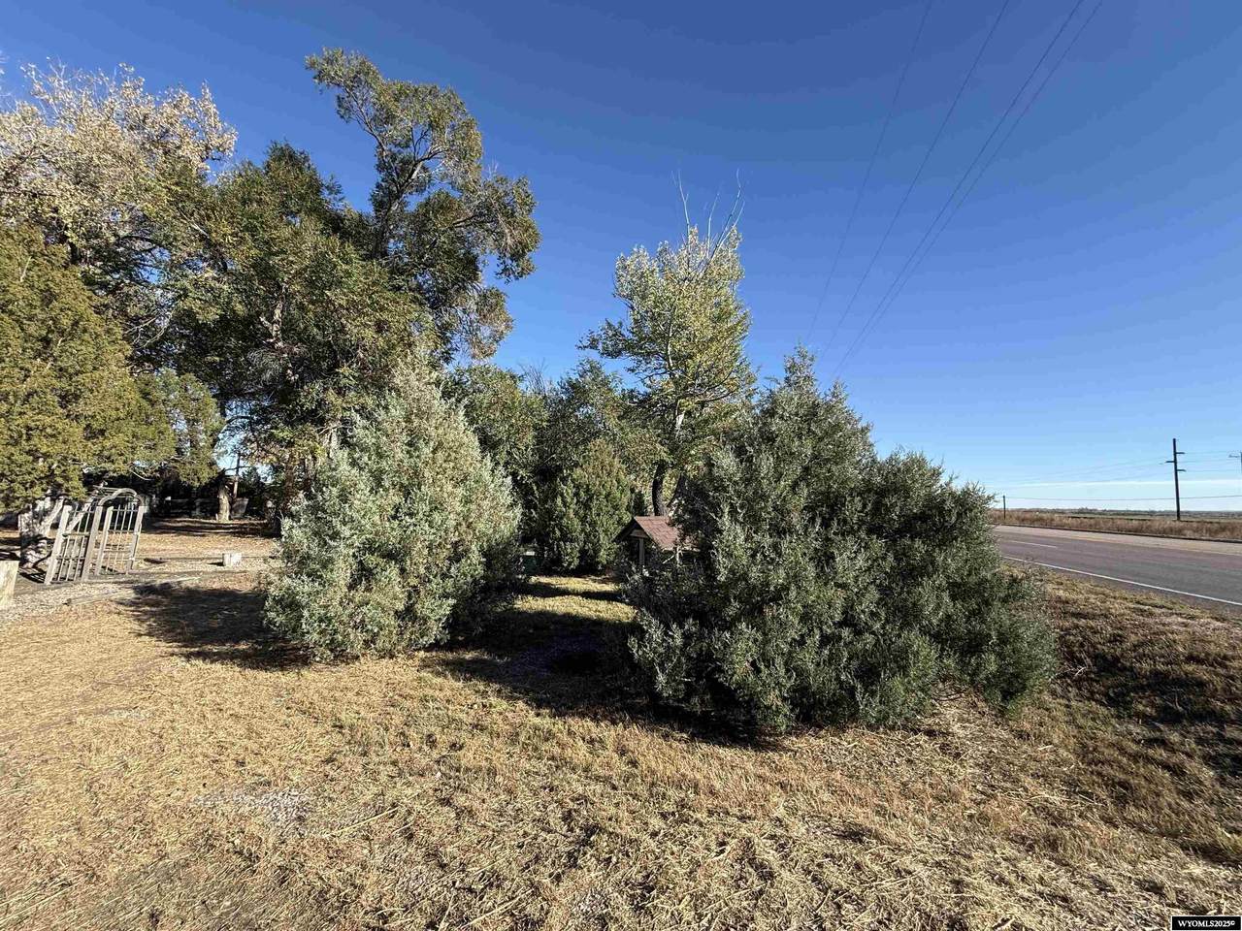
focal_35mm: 14
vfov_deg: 85.7
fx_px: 502
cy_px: 466
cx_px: 621
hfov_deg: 102.1
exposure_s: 1/864
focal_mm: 2.22
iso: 50
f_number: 2.2
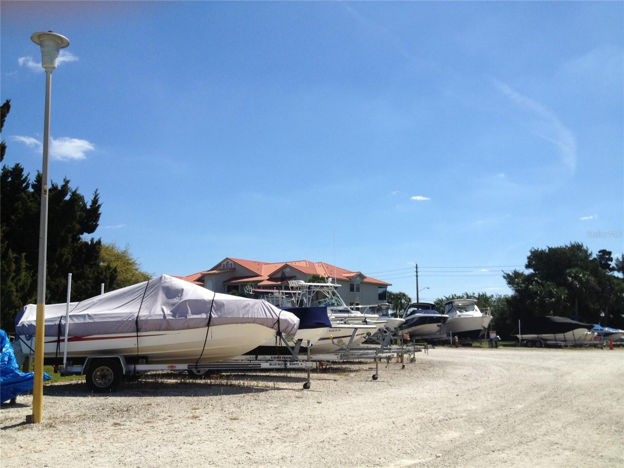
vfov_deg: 40.7
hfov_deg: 52.6
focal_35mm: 35
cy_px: 234
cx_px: 312
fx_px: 631
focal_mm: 4.28
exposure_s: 1/2762
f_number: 2.4
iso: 50
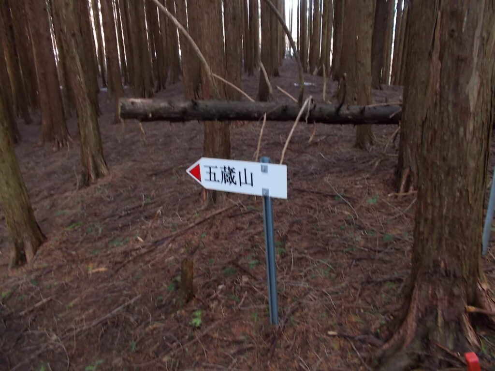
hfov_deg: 67.3
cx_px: 248
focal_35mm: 26
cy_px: 186
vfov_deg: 53.1
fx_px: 372
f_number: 3.2
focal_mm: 4.6
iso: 200
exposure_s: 1/25
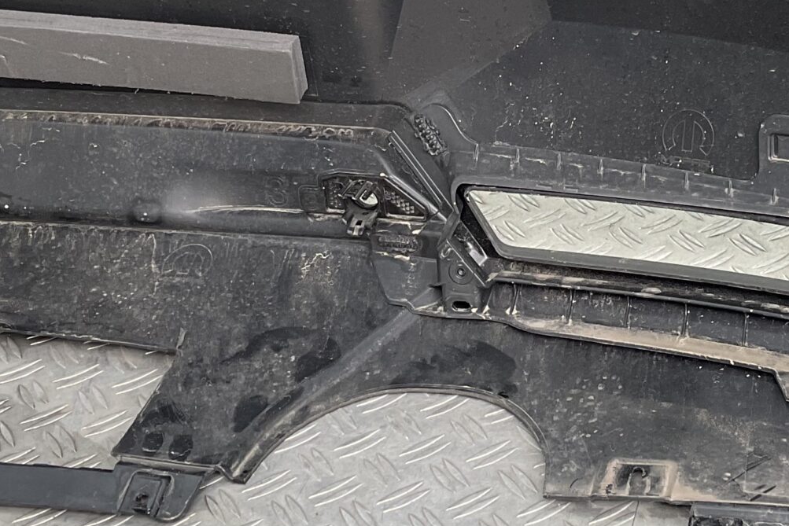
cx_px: 553
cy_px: 182
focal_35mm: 77
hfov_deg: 26.1
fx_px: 1688
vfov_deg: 17.7
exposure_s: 1/120
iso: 32
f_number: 1.8
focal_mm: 3
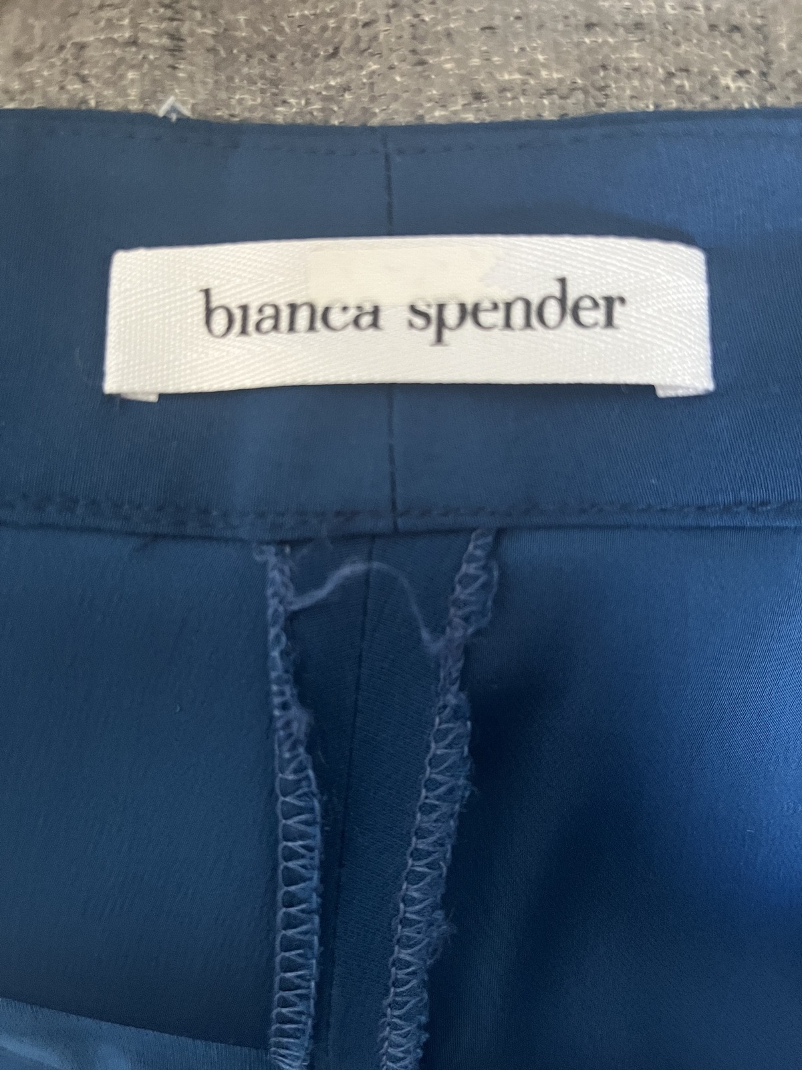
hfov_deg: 53.1
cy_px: 535
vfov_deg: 67.3
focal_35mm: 26
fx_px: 803
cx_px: 401
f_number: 1.6
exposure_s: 1/38
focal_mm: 5.1
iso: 640
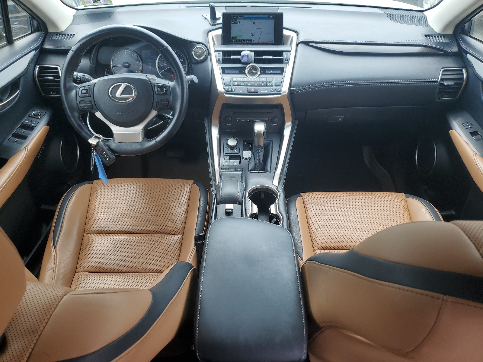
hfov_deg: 67.3
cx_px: 242
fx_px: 363
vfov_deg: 53.1
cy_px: 181
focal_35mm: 26
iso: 50
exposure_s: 1/312
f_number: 1.5
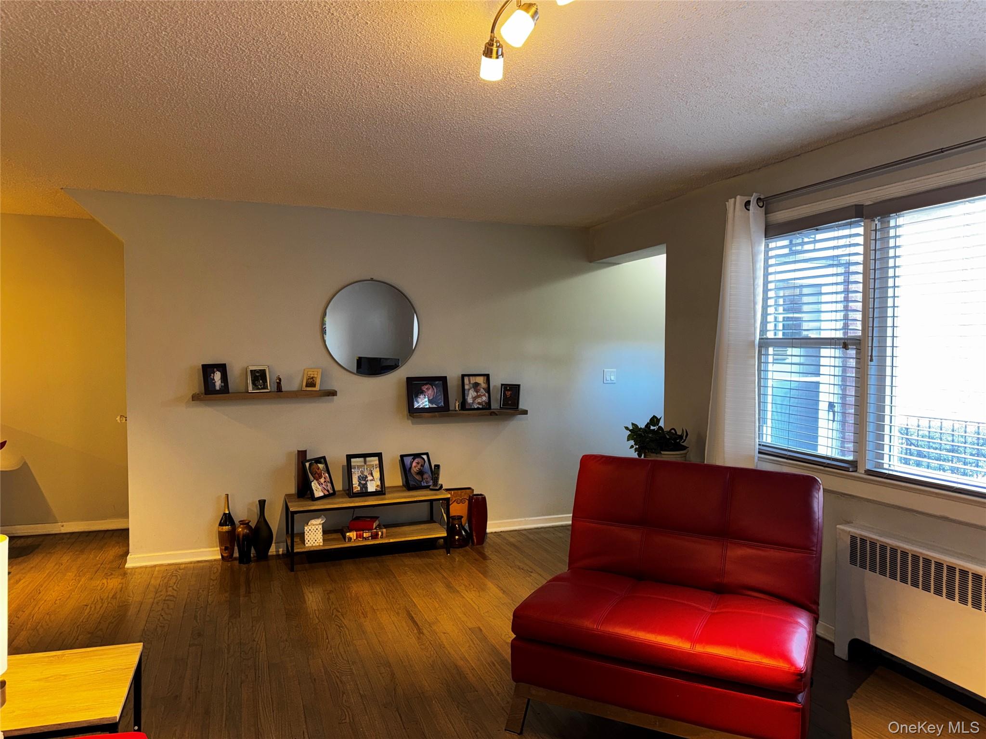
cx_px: 493
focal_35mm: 24
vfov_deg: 56.8
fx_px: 684
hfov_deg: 71.6
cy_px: 370
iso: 80
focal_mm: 6.76
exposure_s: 1/20
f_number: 1.78
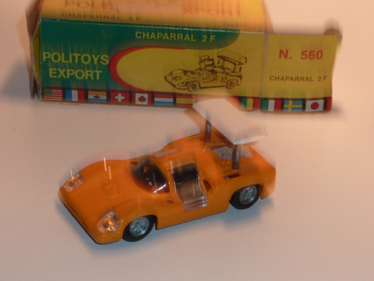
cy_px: 140
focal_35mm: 106
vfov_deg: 14.0
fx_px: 1145
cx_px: 187
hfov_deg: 18.5
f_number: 3.9
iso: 100
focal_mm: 9.7
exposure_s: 1/30
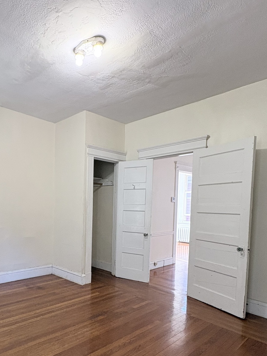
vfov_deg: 70.5
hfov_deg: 55.3
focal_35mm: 24
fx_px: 247
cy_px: 221
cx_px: 83
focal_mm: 2.22
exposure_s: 1/60
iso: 320
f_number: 2.2
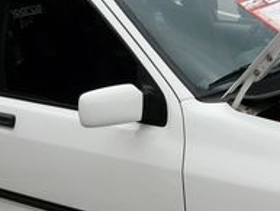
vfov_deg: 15.9
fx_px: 753
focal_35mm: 93
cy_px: 131
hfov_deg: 20.6
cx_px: 255
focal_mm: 4.6
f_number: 5.6
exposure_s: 1/250
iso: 100
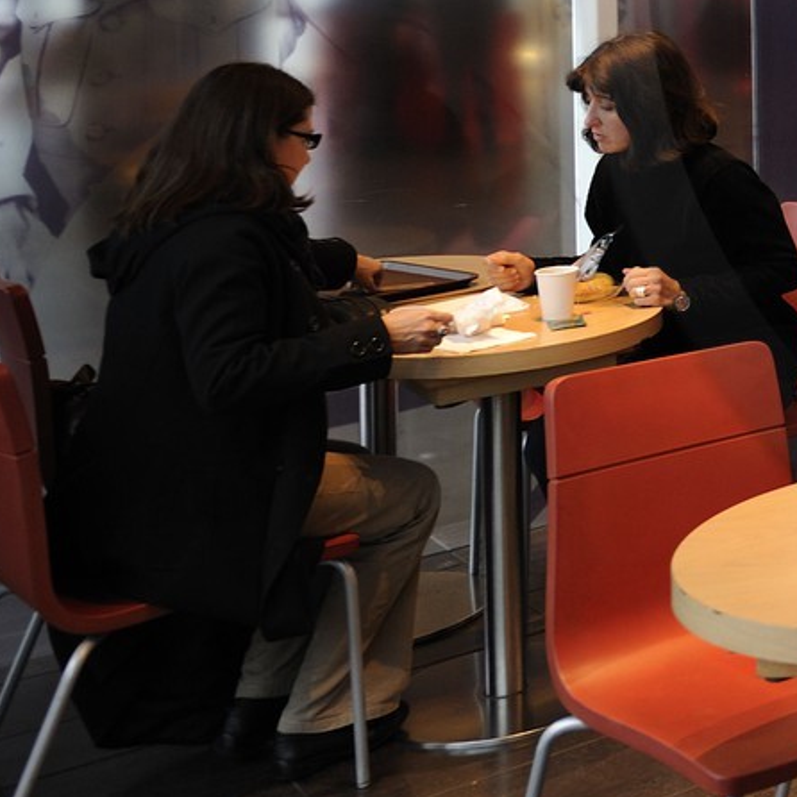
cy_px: -57
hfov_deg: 20.6
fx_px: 1745
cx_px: 1303
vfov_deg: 24.2
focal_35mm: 67
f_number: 4
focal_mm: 22
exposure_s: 1/30
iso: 400
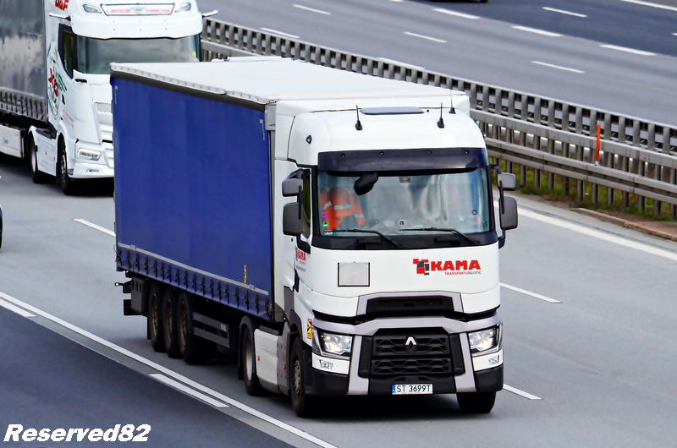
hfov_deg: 4.6
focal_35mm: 450
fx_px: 8446
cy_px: 224
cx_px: 338
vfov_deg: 3.0
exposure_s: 1/1250
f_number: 10
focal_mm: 300
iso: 800
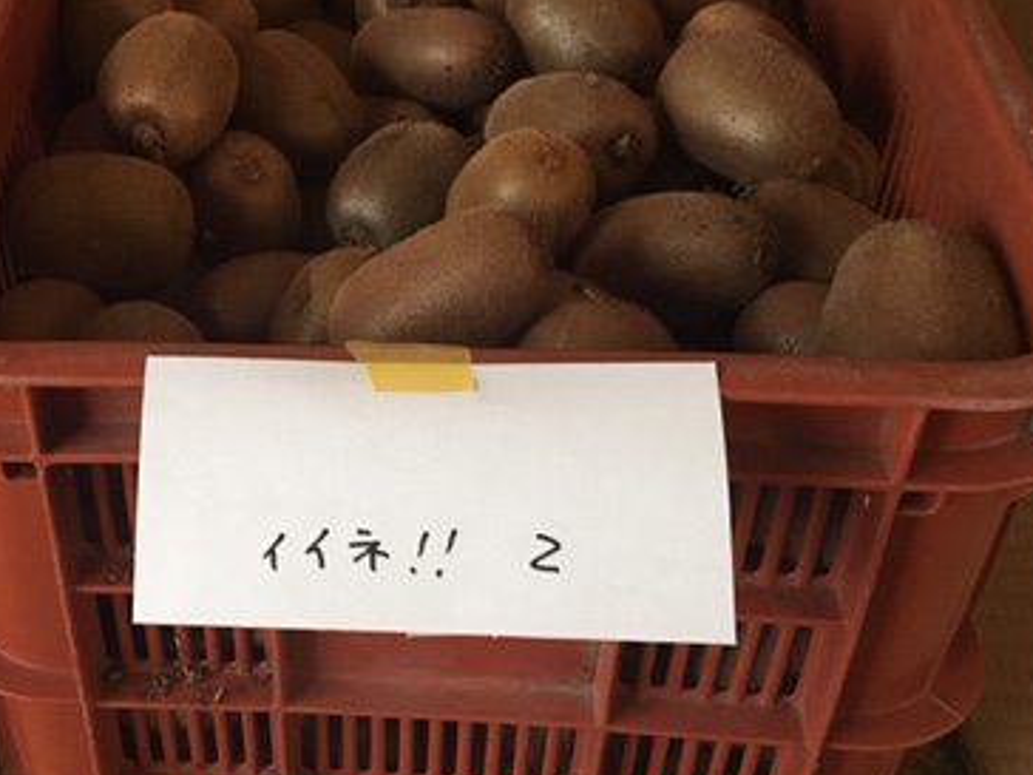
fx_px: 1522
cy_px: 267
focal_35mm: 51
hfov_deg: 36.3
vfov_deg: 28.4
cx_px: 213
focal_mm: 4.15
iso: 200
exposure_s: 1/15
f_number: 2.2
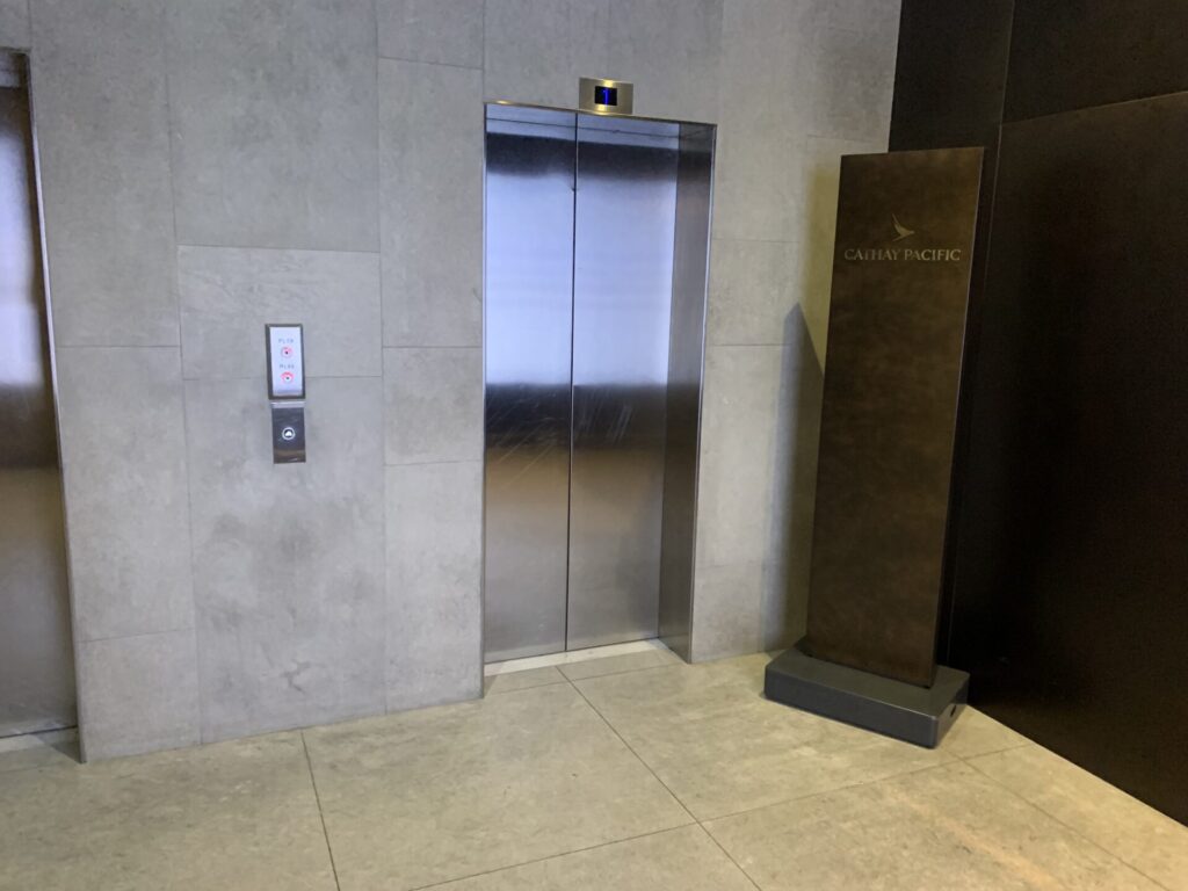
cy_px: 446
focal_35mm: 26
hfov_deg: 67.3
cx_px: 594
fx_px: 892
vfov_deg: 53.1
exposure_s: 1/25
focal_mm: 4.25
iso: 320
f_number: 1.8
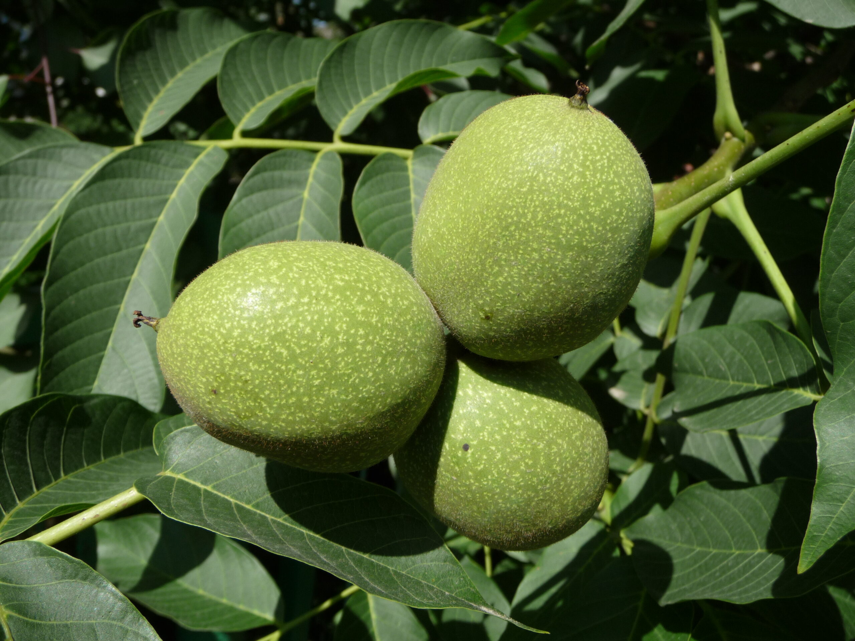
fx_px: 692
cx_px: 428
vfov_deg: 49.7
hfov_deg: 63.4
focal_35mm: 28
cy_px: 320
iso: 100
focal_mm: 4.7
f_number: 3.3
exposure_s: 1/800
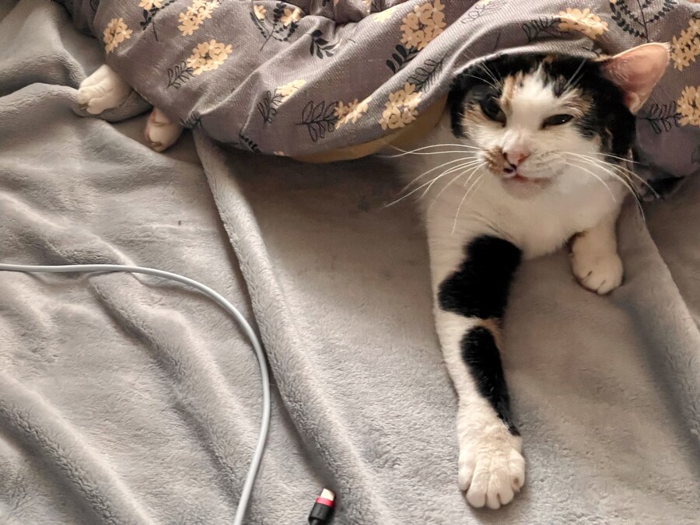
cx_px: 350
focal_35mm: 64
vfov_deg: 22.9
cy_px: 262
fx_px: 1294
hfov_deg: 30.3
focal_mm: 7.5
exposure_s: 1/30
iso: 1250
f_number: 2.2
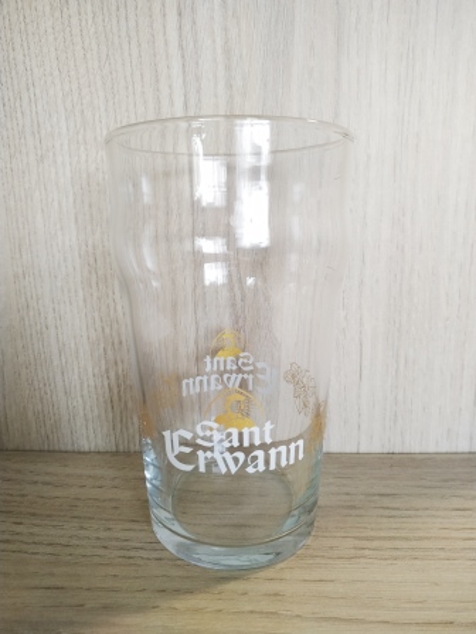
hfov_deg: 56.8
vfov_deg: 71.6
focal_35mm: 24
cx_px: 238
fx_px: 440
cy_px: 317
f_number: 1.9
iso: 320
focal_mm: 3.94
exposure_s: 1/25
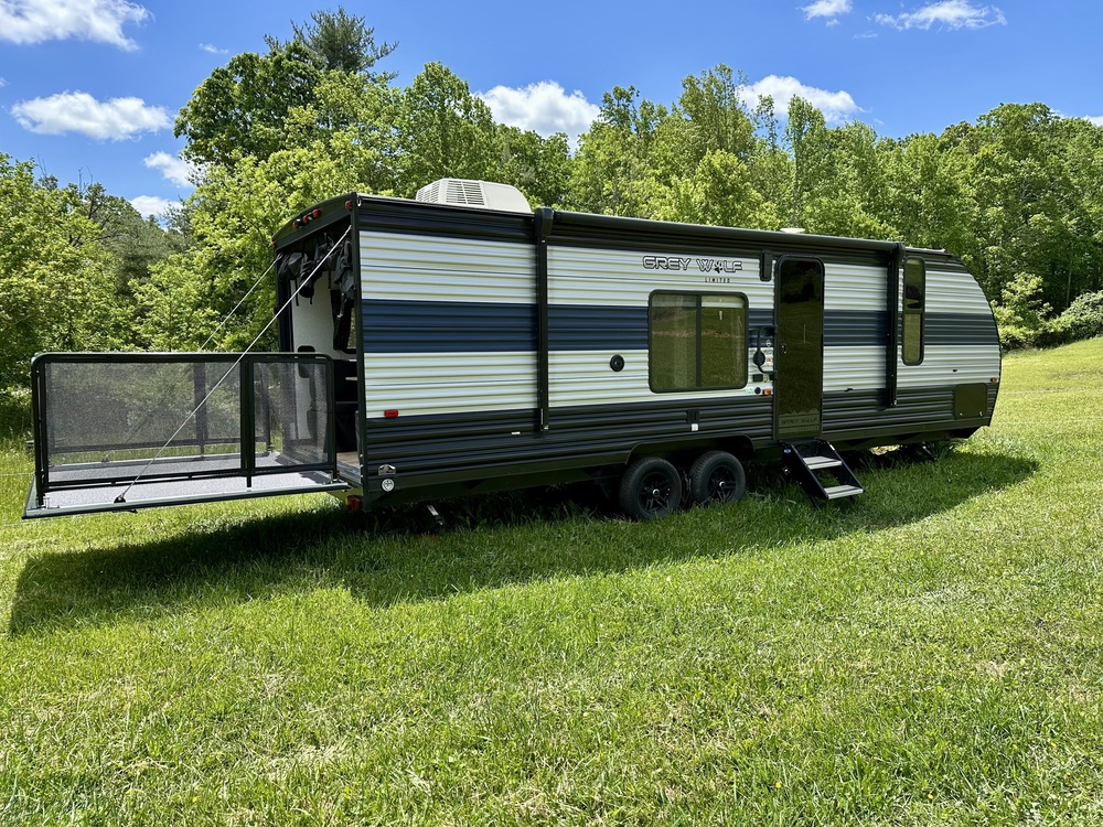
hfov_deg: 71.6
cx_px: 552
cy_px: 414
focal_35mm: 24
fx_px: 765
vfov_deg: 56.8
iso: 80
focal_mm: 6.86
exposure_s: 1/2203
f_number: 1.78
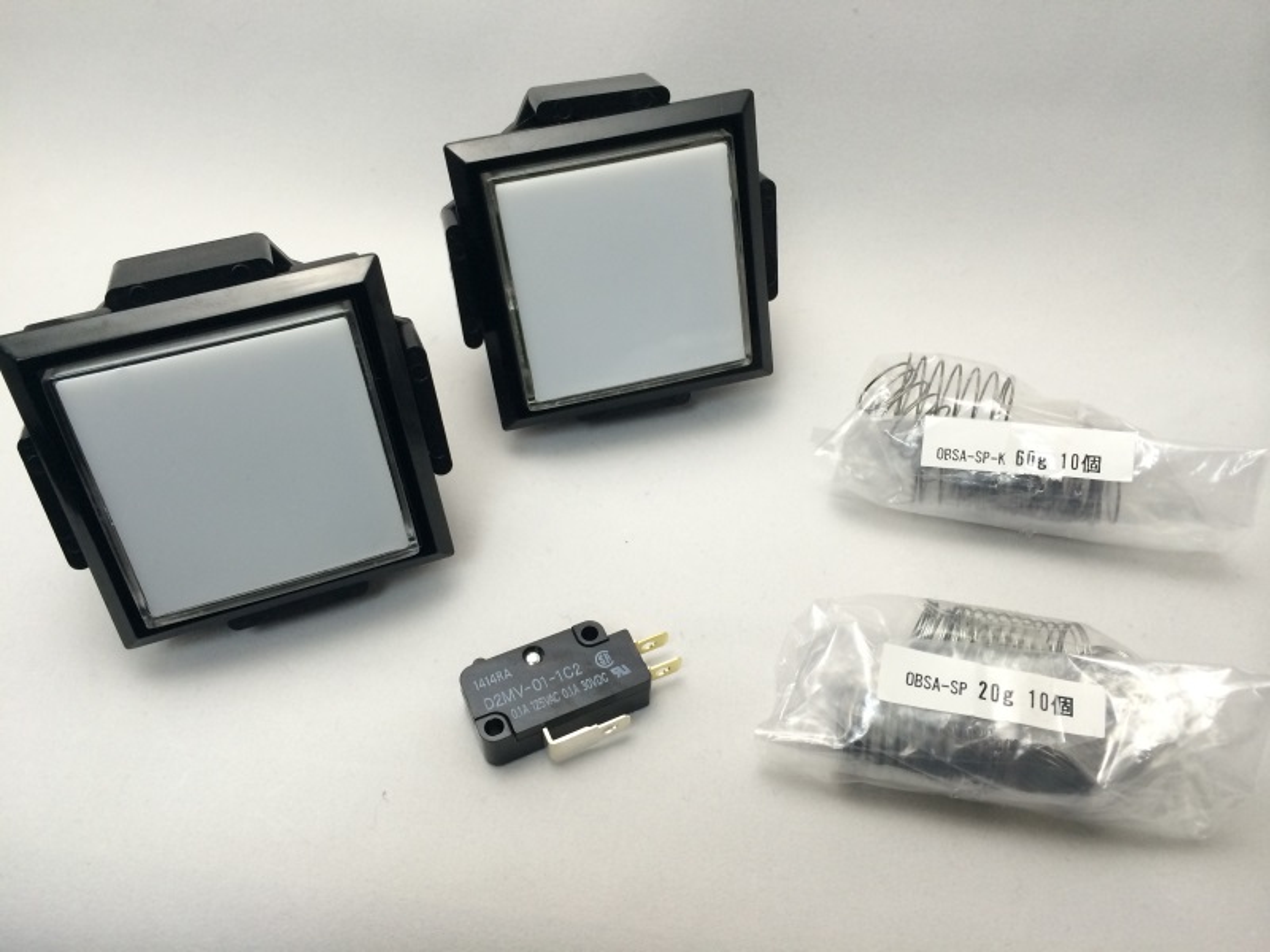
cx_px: 635
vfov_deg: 46.8
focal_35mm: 30
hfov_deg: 60.0
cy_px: 476
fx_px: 1101
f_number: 2.2
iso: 80
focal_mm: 4.12
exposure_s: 1/30
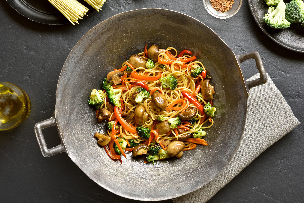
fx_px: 507
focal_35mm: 60
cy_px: 102
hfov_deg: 33.4
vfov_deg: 22.6
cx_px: 152
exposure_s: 1/160
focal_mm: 60
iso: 160
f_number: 11
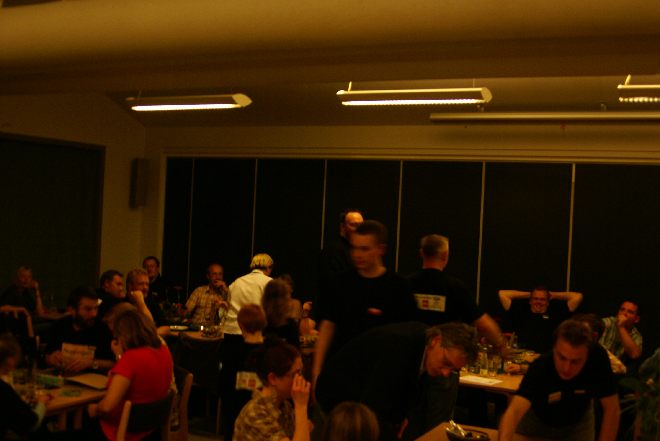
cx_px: 330
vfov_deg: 32.0
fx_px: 771
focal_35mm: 42
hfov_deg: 46.4
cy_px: 220
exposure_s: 1/15
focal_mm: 28
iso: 400
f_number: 4
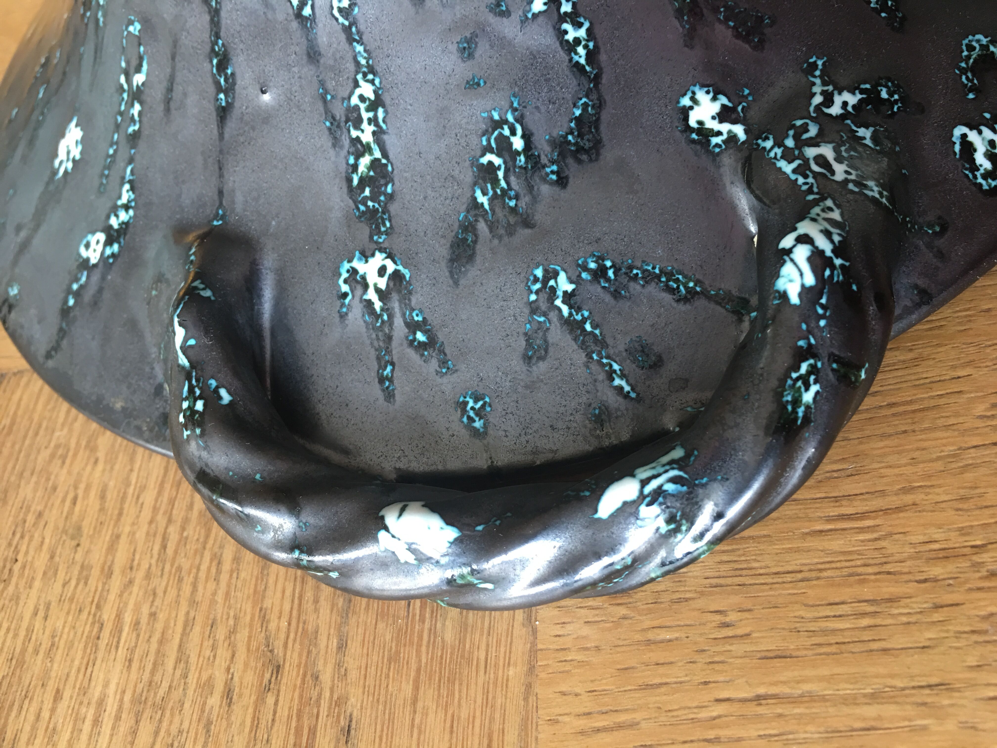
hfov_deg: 61.7
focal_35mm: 29
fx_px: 835
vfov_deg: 48.2
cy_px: 374
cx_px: 498
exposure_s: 1/17
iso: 40
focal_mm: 4.15
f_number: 2.2
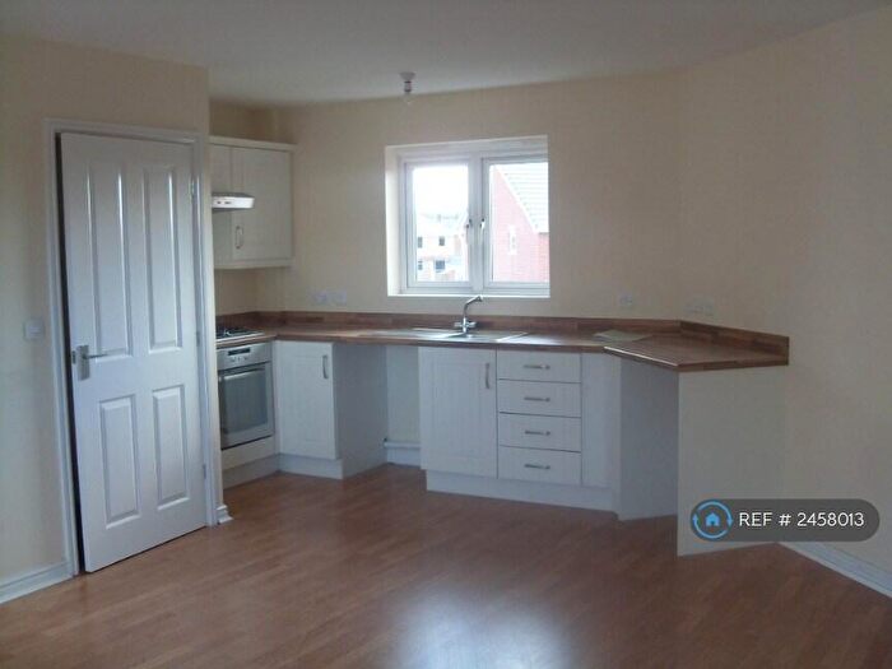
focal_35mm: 37
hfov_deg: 50.1
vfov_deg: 38.7
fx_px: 953
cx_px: 446
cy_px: 334
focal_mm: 6.3
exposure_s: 1/45
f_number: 2.8
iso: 100
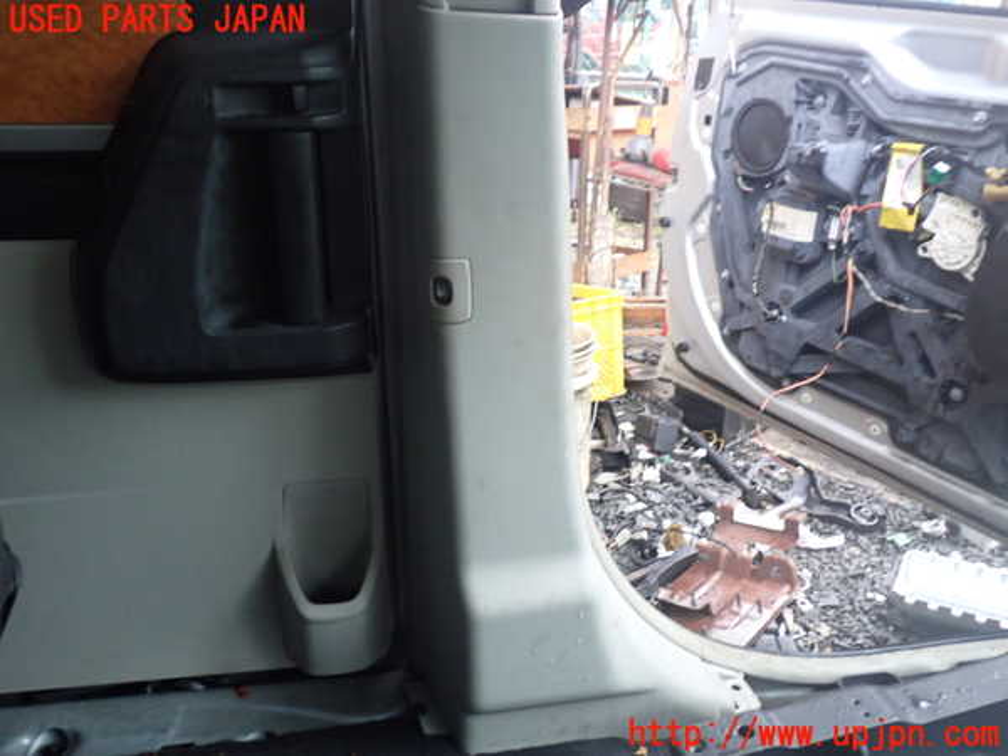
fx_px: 874
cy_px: 378
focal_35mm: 30
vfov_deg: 46.8
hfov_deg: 60.0
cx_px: 504
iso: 400
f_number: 2.3
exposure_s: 1/30
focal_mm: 5.4
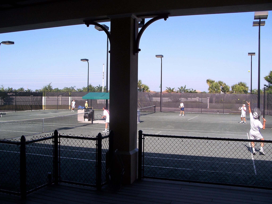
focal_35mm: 37
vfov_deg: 38.7
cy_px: 102
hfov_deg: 50.1
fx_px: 291
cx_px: 136
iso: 64
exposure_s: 1/400
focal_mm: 7.8
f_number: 4
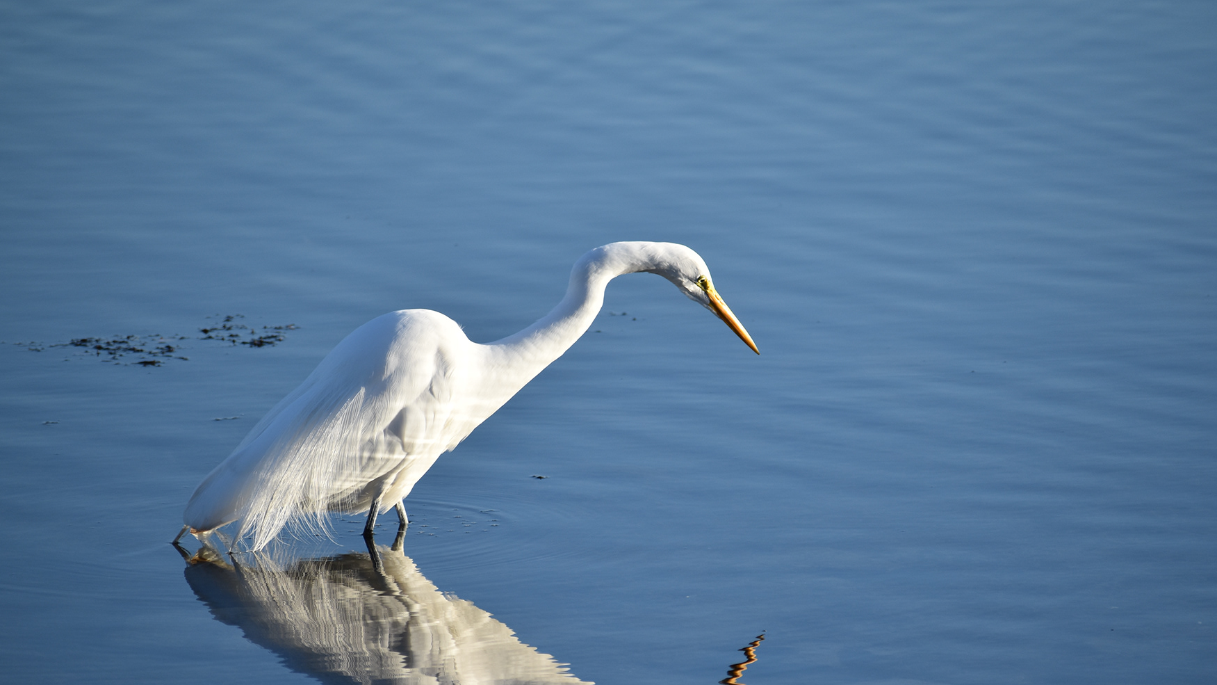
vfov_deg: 2.7
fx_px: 14457
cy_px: 439
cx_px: 607
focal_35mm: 448
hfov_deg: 4.8
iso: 200
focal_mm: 260
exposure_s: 1/640
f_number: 6.3
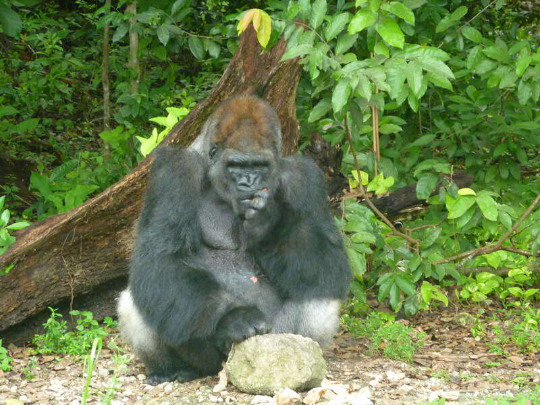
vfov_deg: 7.1
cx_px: 270
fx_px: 3276
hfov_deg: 9.4
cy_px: 202
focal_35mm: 210
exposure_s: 1/60
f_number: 4.6
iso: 400
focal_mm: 34.4
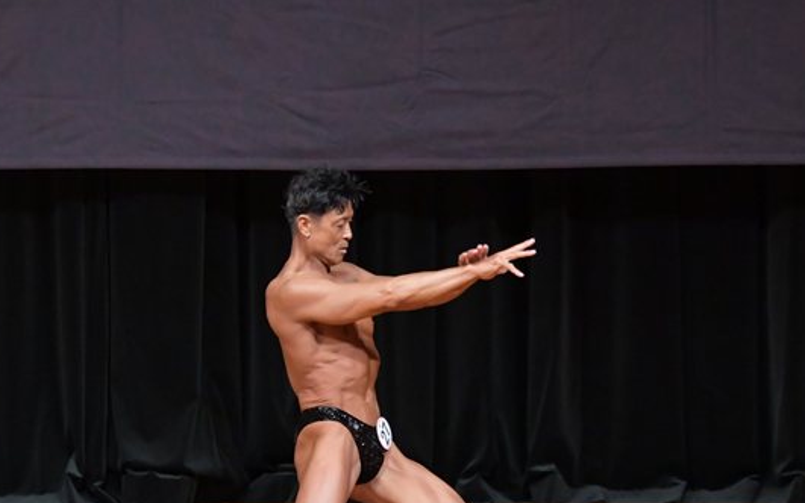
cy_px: 317
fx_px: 8316
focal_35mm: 379
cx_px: 274
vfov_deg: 3.5
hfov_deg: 5.5
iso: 5000
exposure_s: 1/400
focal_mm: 170
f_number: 5.6
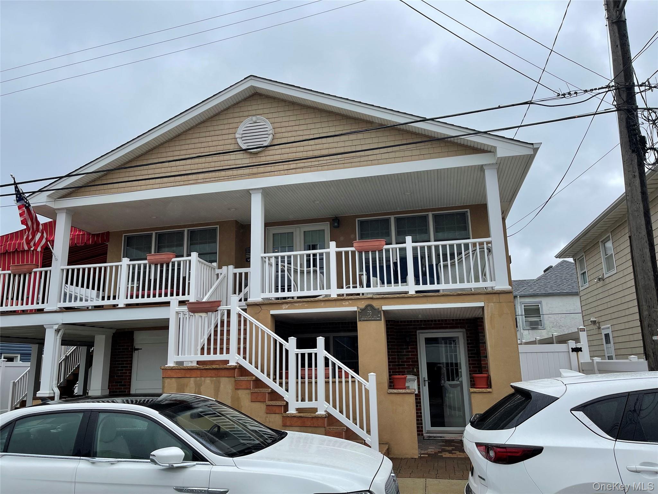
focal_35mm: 26
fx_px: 494
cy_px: 247
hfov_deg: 67.3
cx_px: 329
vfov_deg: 53.1
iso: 32
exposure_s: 1/2012
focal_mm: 5.1
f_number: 1.6
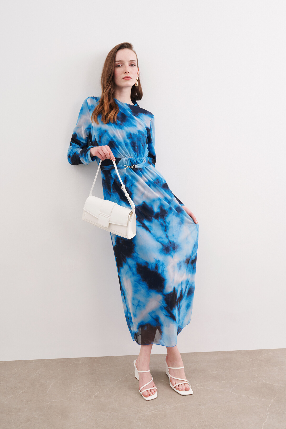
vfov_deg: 50.7
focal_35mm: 38
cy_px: 214
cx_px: 143
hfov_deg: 35.1
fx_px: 453
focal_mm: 38
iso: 400
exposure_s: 1/160
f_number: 11
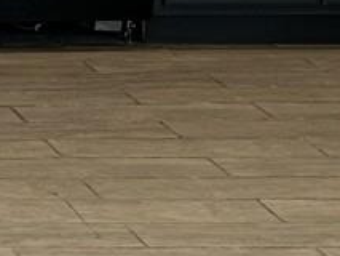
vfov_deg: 7.5
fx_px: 1916
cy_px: -110
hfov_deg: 8.6
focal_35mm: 195
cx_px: -642
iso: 50
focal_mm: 5.7
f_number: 1.5
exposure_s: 1/120
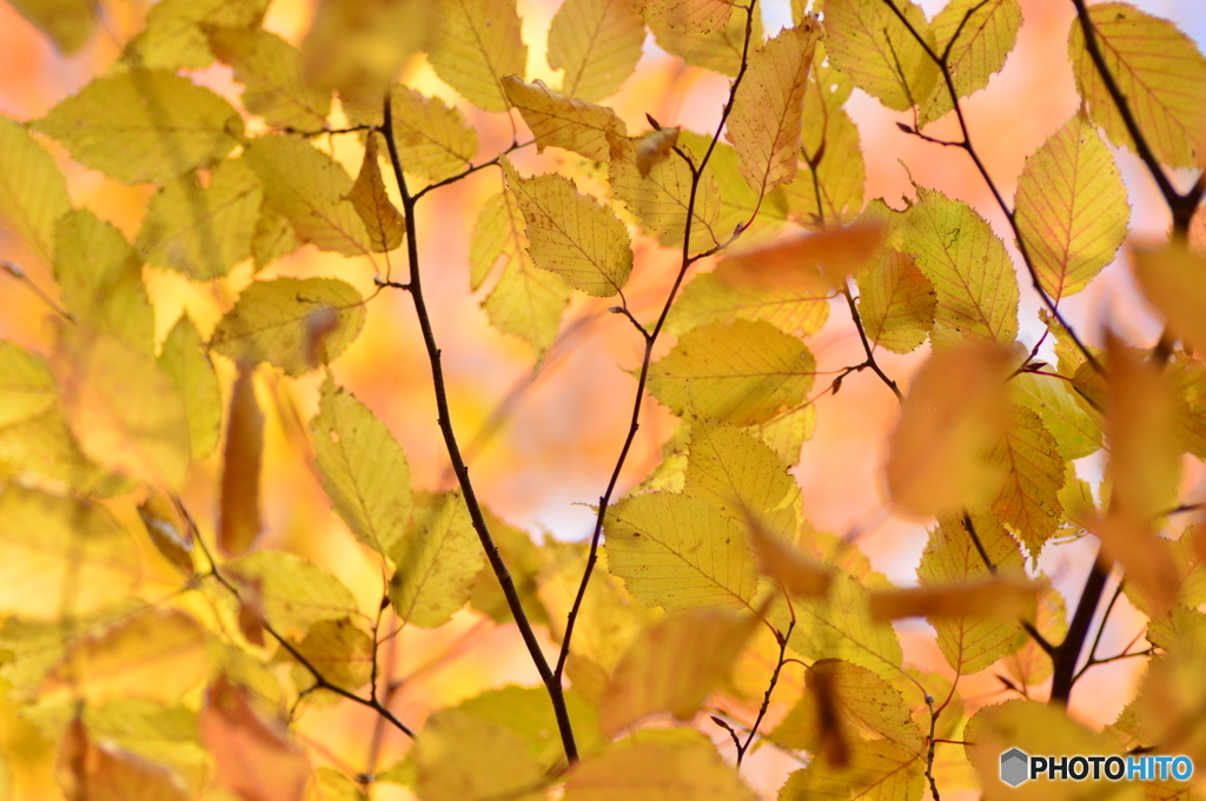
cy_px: 400
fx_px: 4517
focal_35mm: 135
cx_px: 603
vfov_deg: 10.1
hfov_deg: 15.2
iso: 200
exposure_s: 1/1000
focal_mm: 90
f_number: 3.2
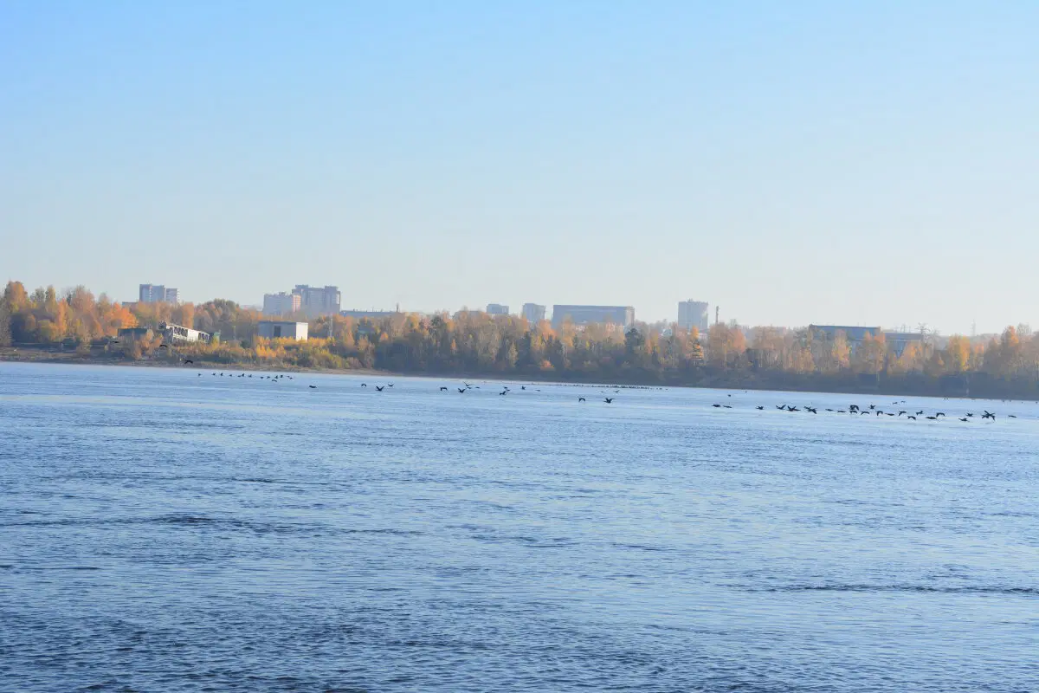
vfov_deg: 16.6
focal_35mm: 82
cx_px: 520
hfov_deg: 24.6
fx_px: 2381
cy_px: 346
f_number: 10
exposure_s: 1/320
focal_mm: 55
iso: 200
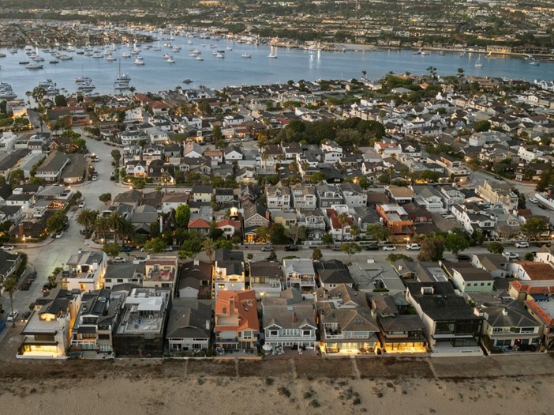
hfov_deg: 52.5
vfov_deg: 40.4
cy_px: 165
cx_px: 234
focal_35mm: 35
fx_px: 560
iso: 470
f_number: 2.8
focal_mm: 12.29
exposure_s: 1/13
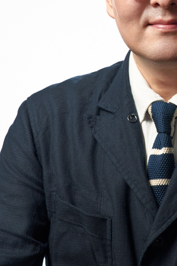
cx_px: 191
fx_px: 1142
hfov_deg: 8.8
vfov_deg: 13.2
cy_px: 113
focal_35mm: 155
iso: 320
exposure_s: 1/250
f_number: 4
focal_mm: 70
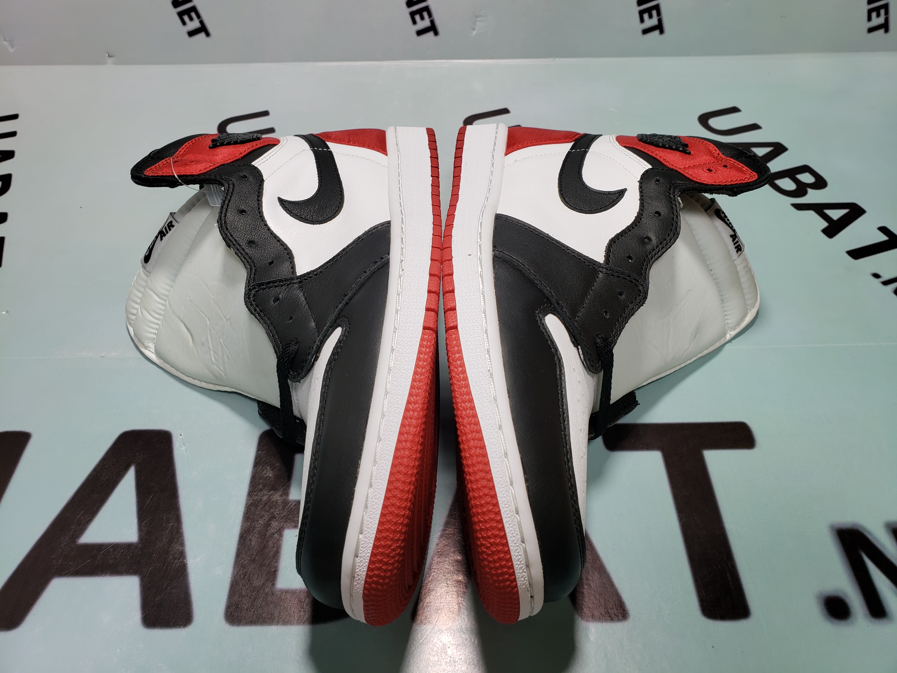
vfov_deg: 53.1
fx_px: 674
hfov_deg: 67.3
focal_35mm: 26
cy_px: 336
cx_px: 448
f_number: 2.4
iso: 64
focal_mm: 4.3
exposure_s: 1/50
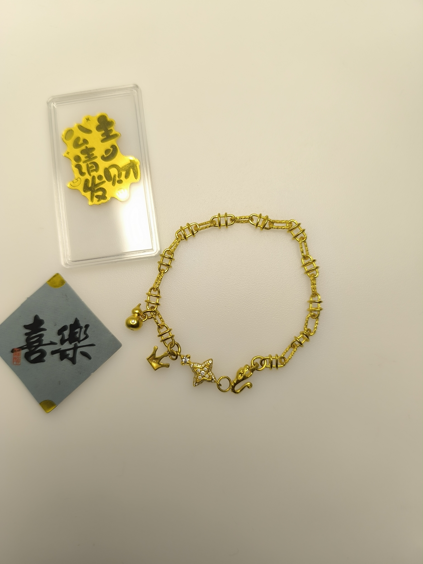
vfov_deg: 73.9
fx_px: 375
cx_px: 212
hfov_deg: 58.9
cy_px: 282
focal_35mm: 23
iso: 50
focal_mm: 6.14
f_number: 1.65
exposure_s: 1/100
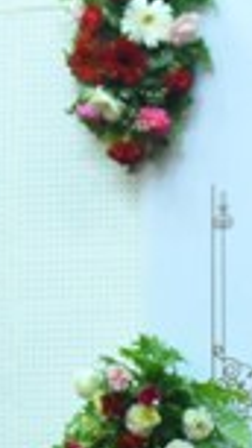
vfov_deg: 4.4
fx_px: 5836
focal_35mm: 491
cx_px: 352
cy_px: 621
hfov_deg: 2.5
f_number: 4
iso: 5000
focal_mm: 70
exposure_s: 1/200
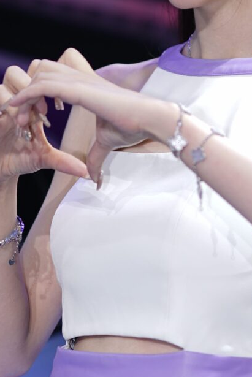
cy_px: 126
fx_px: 2180
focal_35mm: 208
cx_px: 156
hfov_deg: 6.6
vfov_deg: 9.9
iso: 50
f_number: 2
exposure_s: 1/250
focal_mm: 50
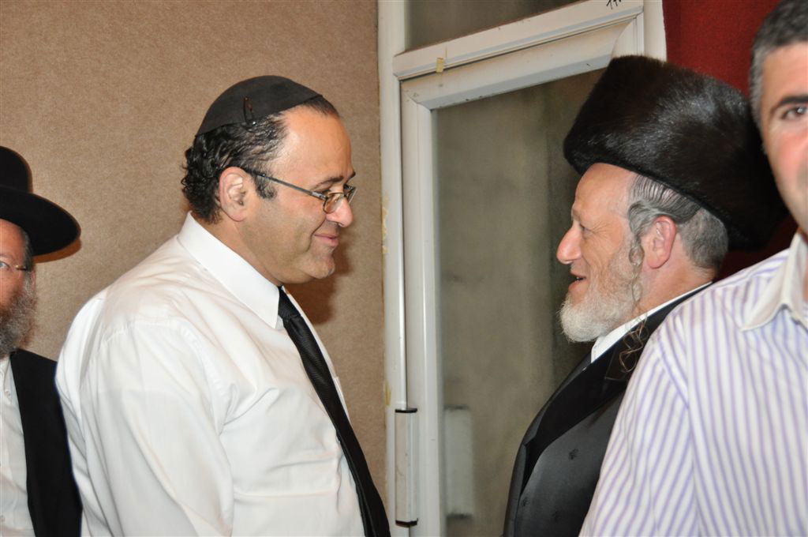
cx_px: 404
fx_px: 1278
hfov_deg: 35.1
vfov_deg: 23.7
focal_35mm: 57
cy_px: 268
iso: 800
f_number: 4.2
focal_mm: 38
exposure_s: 1/60
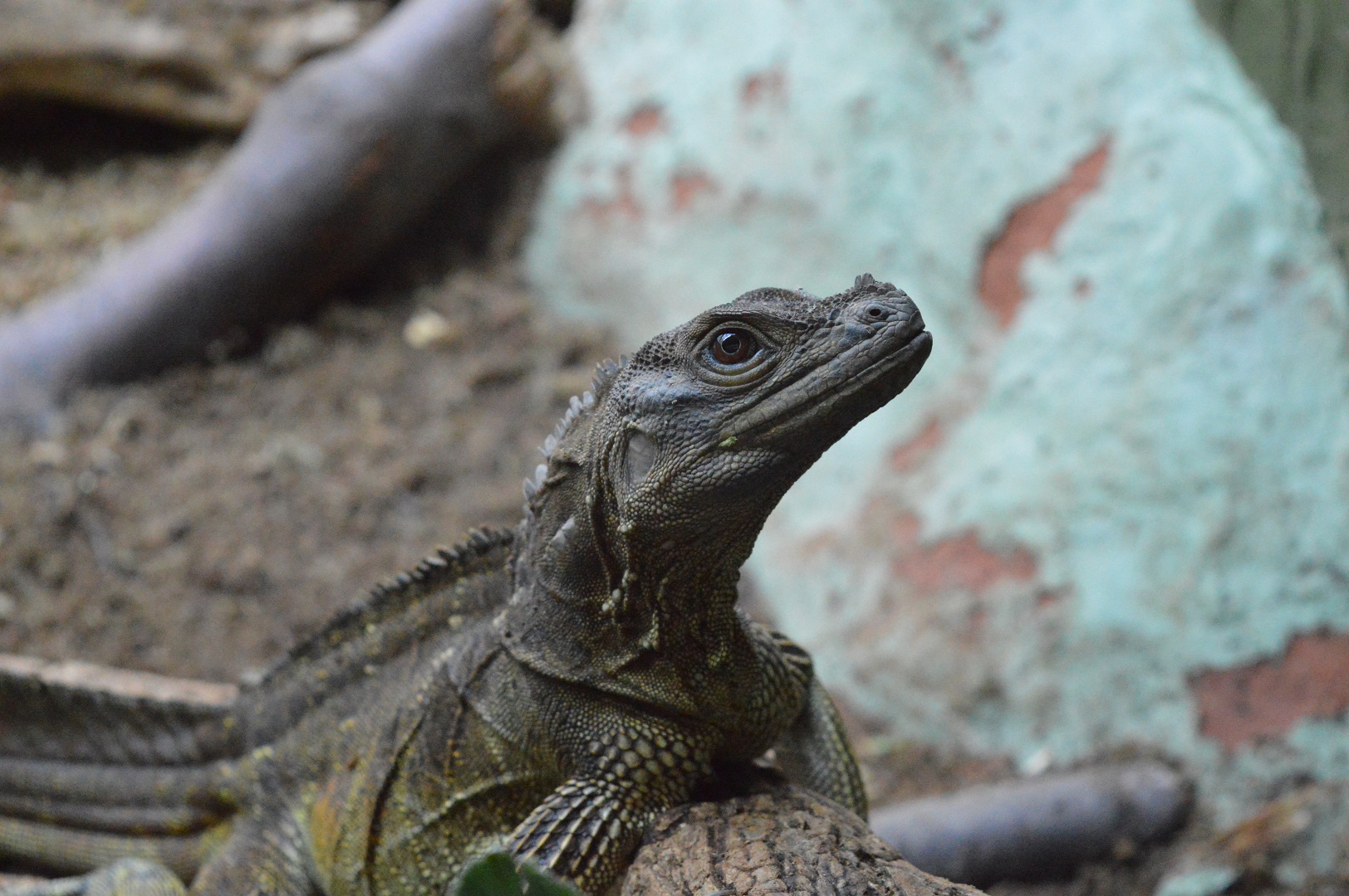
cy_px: 448
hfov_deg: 24.6
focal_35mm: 82
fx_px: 3089
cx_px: 674
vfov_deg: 16.5
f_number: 7.1
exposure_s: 1/200
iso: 6400
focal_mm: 55
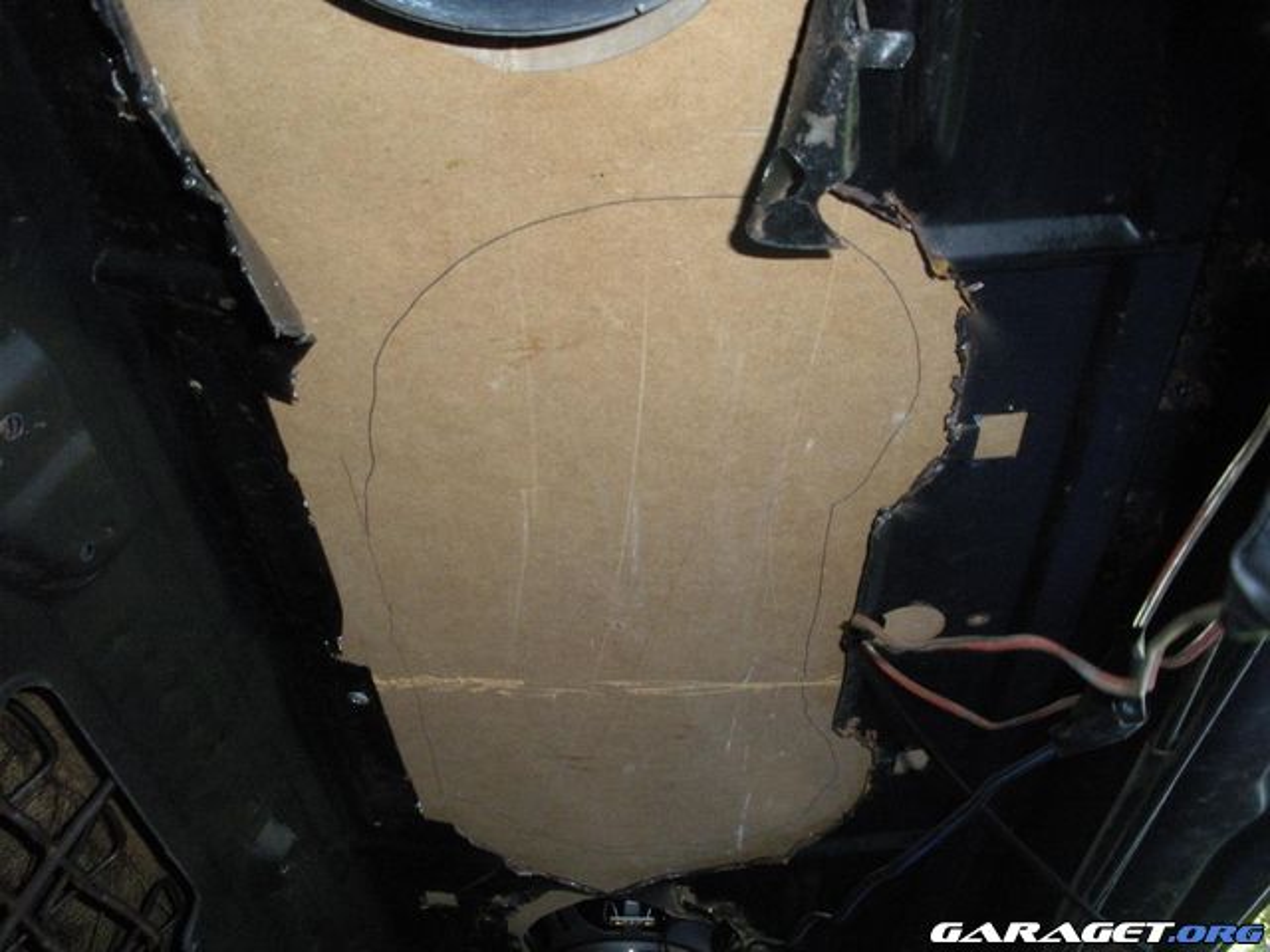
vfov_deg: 39.7
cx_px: 635
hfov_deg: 51.4
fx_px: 1321
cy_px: 476
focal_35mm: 36
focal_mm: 6.3
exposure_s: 1/60
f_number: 3.5
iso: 400
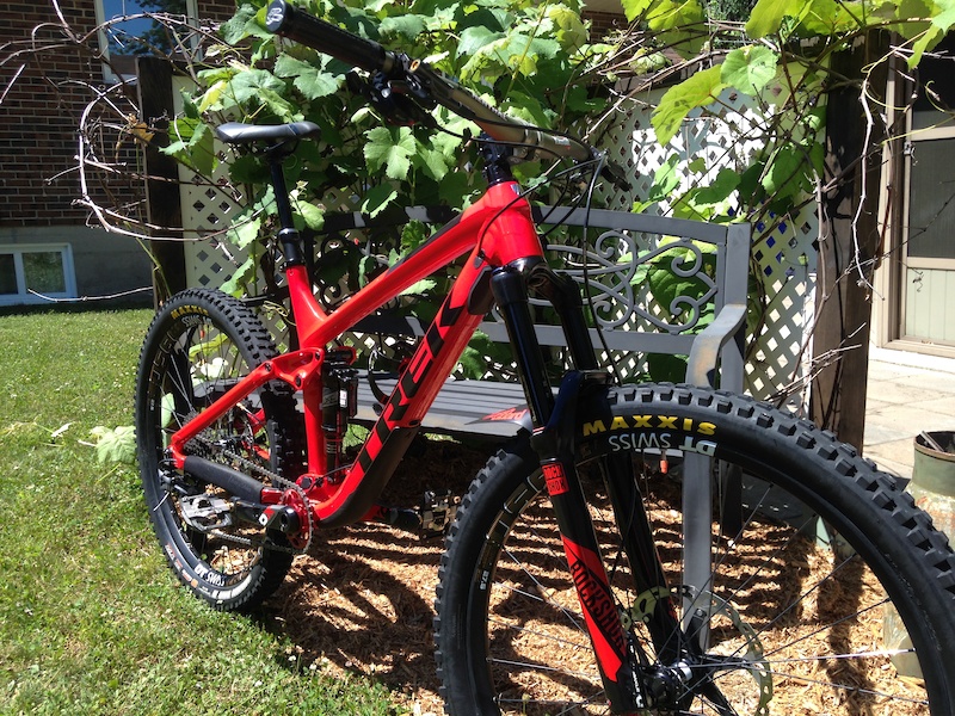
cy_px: 358
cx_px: 478
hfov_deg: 55.4
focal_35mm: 33
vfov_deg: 42.9
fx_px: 910
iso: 50
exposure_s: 1/565
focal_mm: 4.12
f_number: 2.4
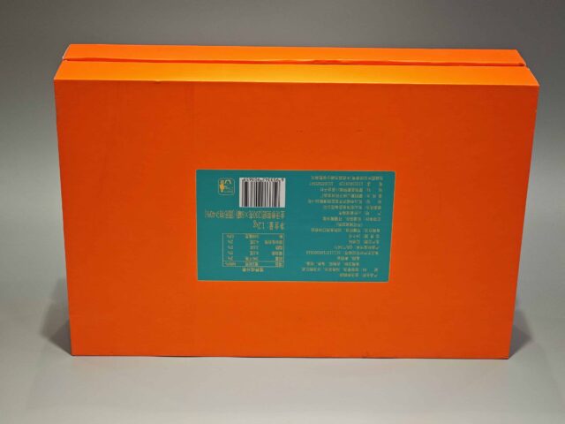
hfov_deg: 26.0
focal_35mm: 75
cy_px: 212
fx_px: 1224
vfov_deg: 19.6
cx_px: 282
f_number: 2
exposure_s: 1/100
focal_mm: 10.1
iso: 160
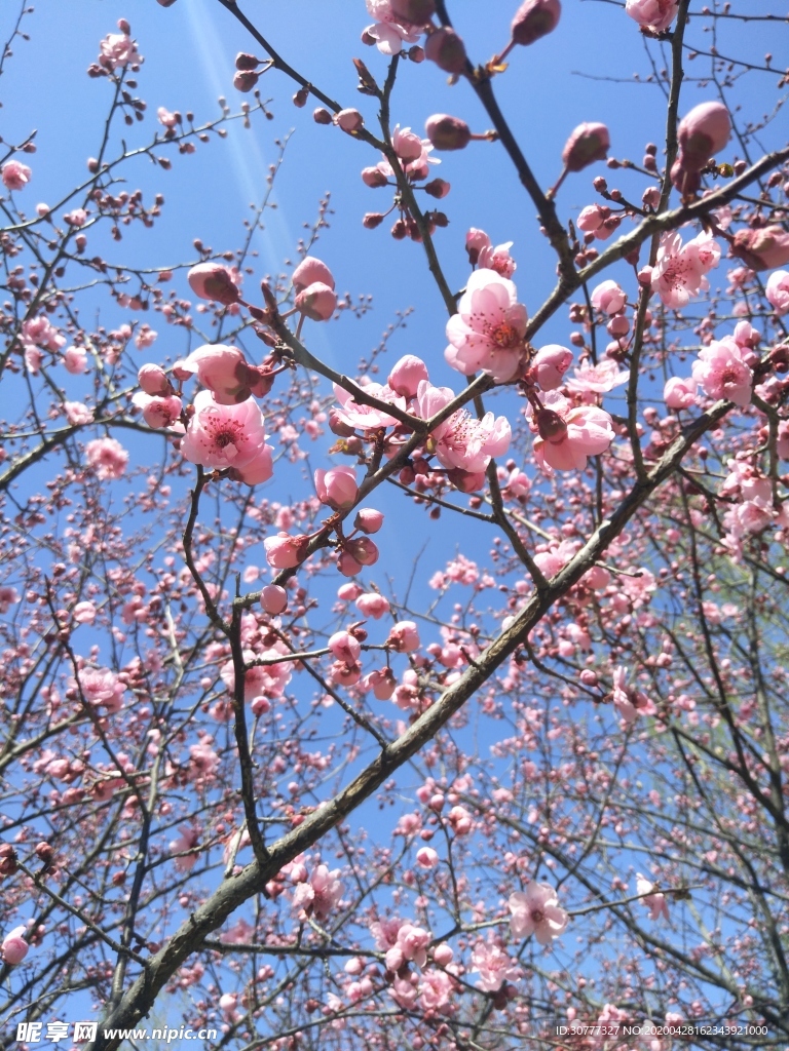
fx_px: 608
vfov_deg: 81.7
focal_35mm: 20
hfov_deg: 66.0
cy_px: 526
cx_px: 394
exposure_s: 1/569
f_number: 2.2
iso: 100
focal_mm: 3.46
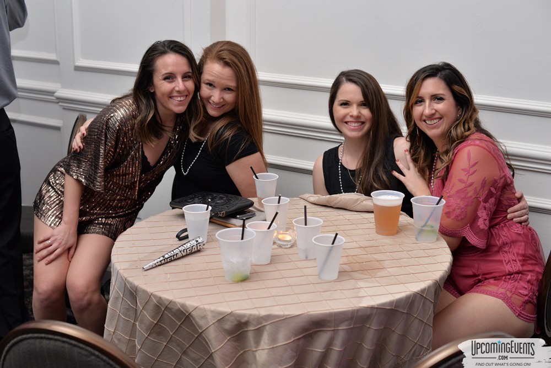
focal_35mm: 50
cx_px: 276
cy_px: 184
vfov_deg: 27.0
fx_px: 765
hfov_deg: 39.6
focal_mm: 50
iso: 2000
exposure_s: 1/100
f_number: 4.5
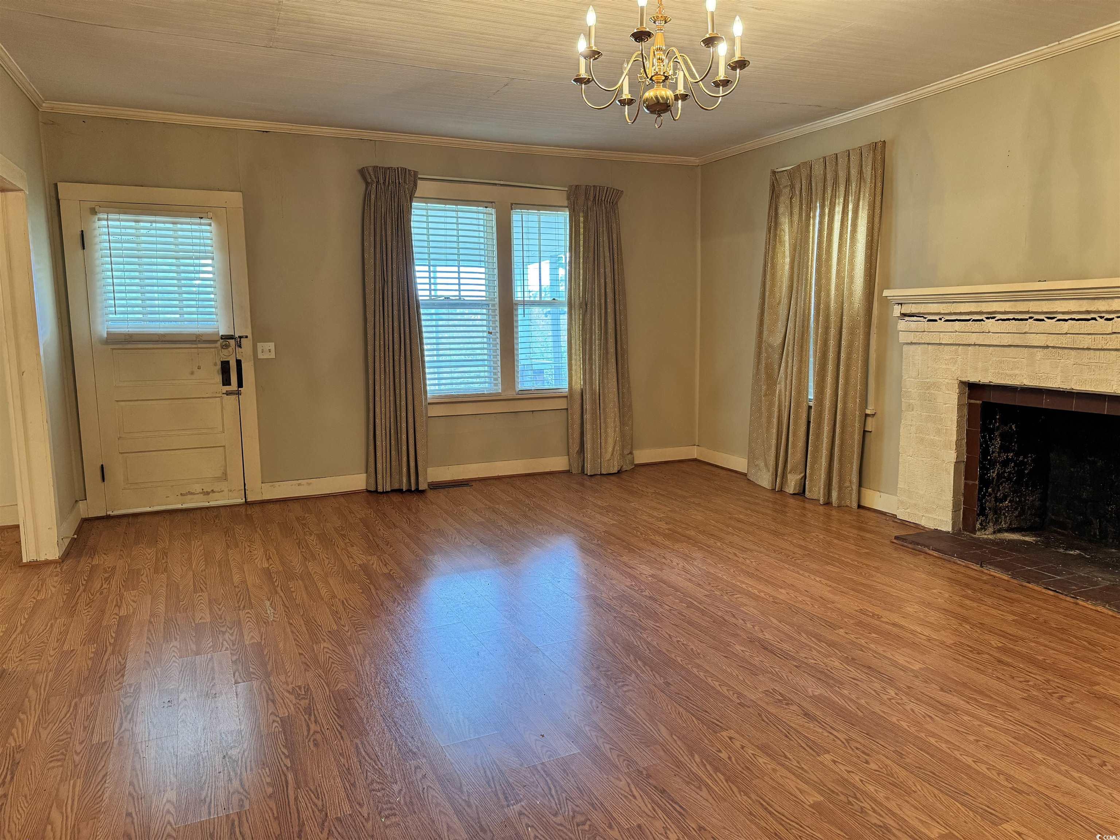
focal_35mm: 24
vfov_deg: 56.8
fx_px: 777
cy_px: 420
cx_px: 560
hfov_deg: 71.6
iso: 250
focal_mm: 6.76
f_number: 1.78
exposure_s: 1/60
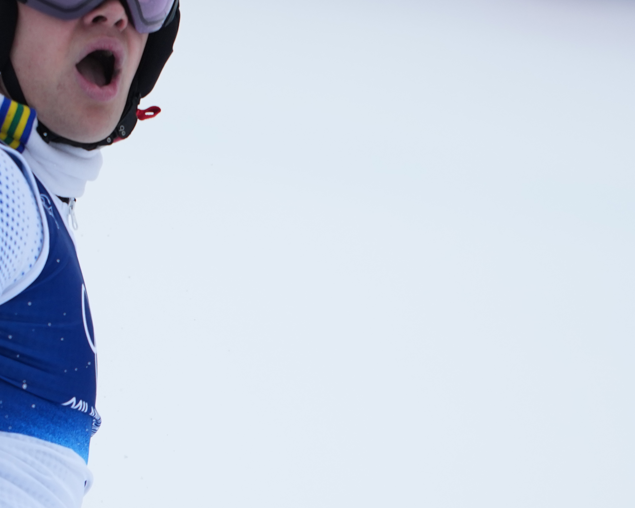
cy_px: 332
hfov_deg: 1.5
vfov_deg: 1.2
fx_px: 24316
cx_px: -3
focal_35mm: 1294
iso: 400
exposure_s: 1/3200
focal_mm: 400
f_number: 2.8
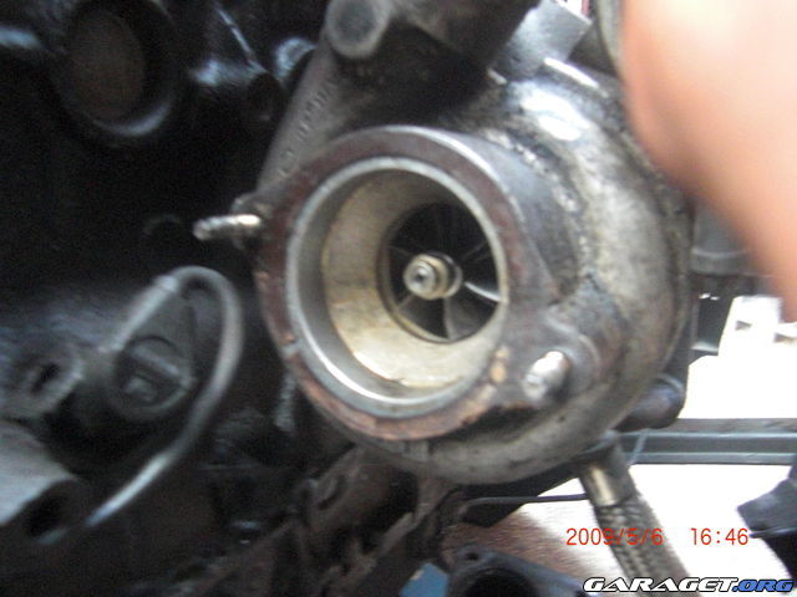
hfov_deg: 63.4
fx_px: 645
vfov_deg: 49.7
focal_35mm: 28
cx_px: 398
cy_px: 298
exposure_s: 1/60
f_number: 2.6
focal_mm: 4.9
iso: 800
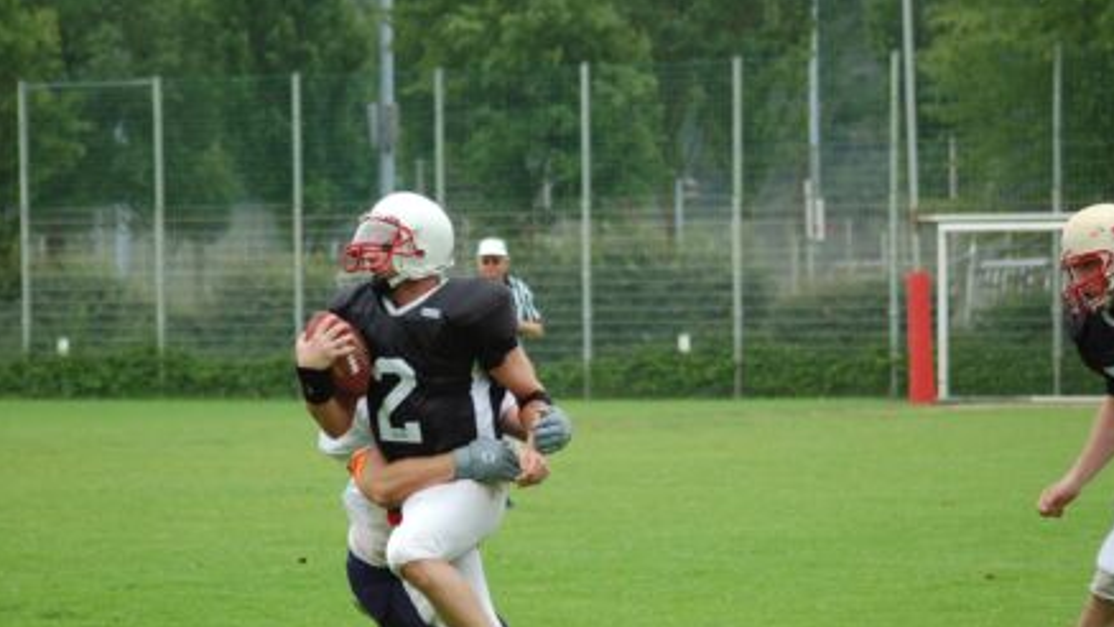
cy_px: 362
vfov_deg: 6.8
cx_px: 557
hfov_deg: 12.0
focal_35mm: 179
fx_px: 5288
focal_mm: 110
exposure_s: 1/1000
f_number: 4.2
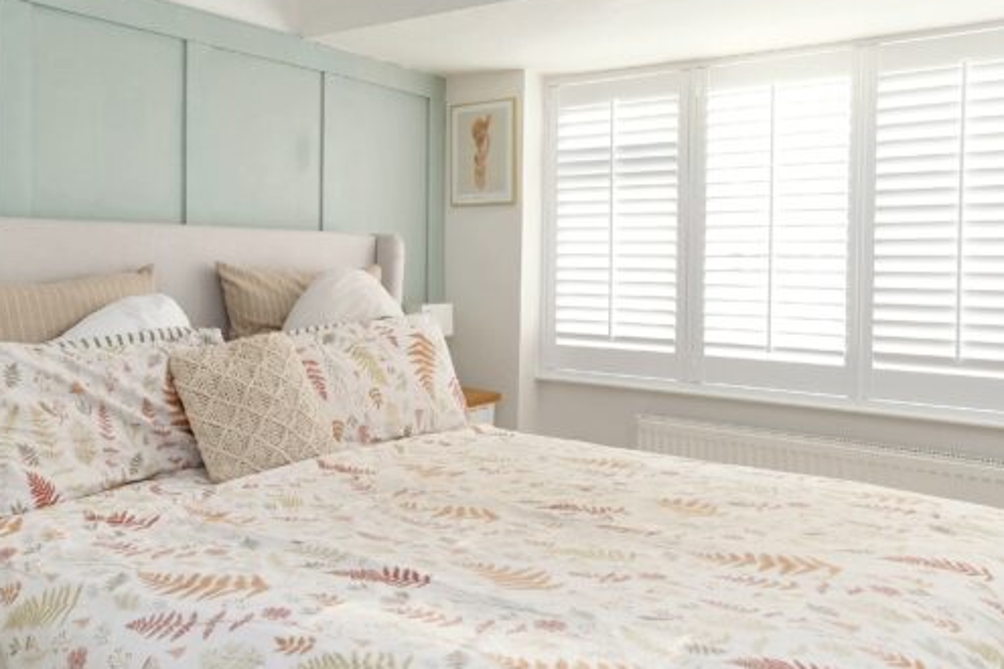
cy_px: 275
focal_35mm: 31
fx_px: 864
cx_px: 462
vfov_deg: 42.2
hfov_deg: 60.2
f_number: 4
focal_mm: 10
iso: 250
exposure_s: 1/60
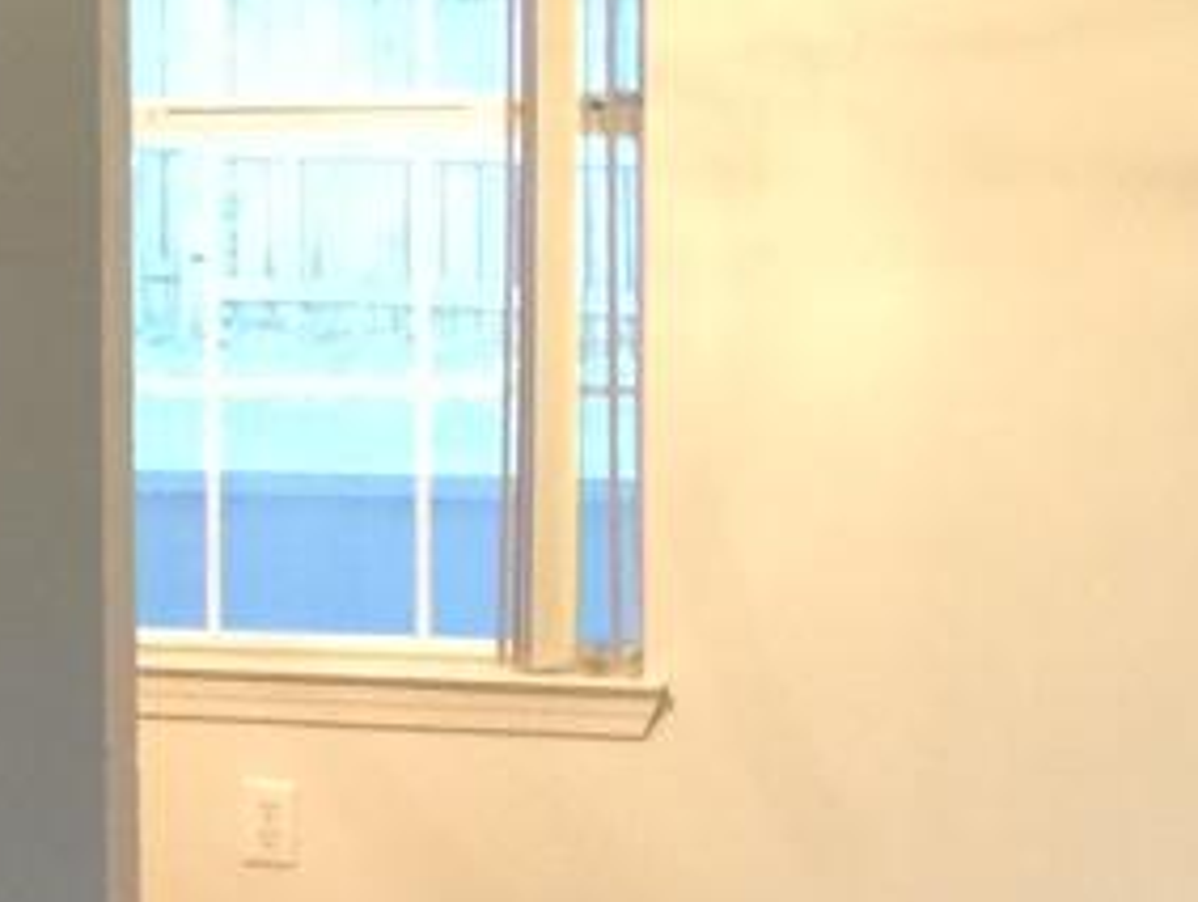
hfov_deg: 10.2
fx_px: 5787
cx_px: -1693
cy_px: 351
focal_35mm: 167
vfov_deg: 8.9
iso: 100
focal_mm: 4.15
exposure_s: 1/10
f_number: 2.2
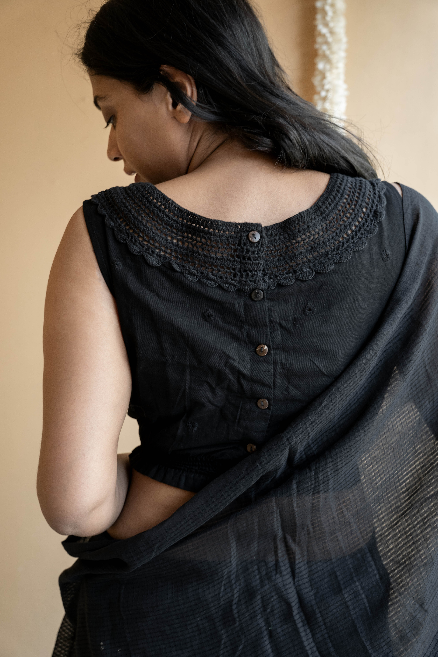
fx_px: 759
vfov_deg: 46.8
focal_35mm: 42
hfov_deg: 32.2
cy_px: 328
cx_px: 219
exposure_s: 1/80
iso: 400
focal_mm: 41.6
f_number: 5
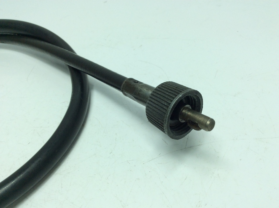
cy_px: 104
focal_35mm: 32
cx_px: 140
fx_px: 258
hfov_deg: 56.9
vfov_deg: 44.1
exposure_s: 1/520
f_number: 2.4
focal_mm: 3.3
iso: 32
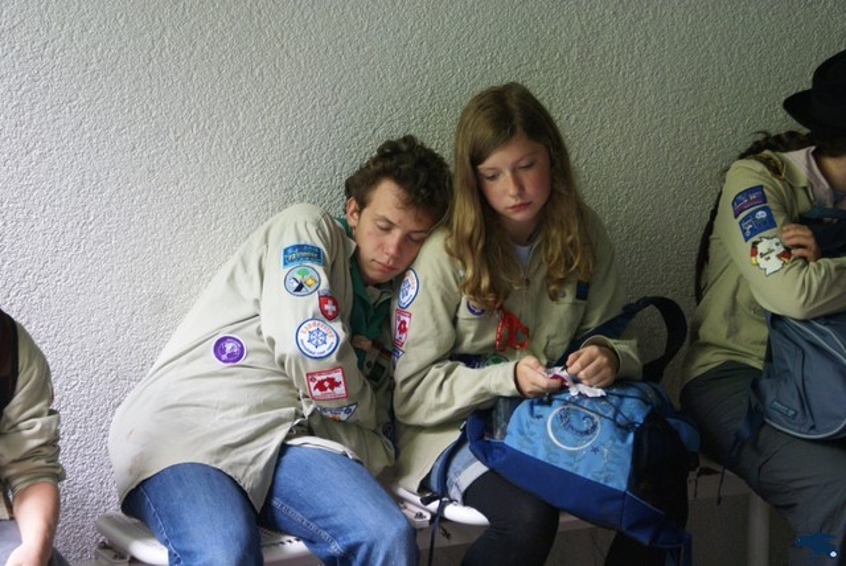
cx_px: 423
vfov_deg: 13.1
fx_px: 2470
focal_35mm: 105
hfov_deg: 19.4
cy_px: 283
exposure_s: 1/30
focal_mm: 70
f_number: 5.6
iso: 400
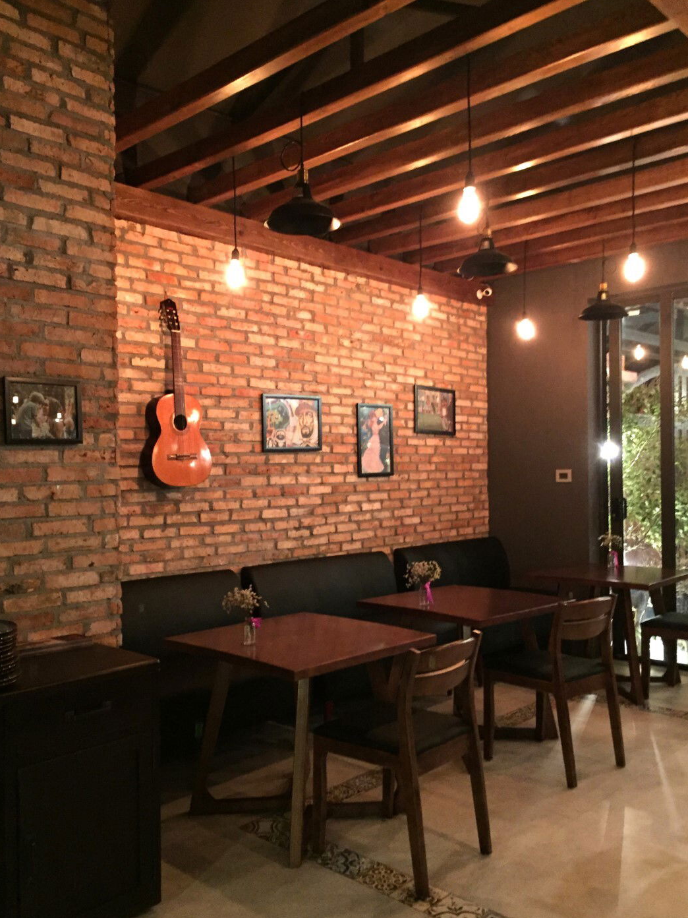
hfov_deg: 46.8
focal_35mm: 30
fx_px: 795
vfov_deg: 60.0
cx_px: 337
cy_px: 472
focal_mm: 4.15
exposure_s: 1/17
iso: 500
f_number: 2.2
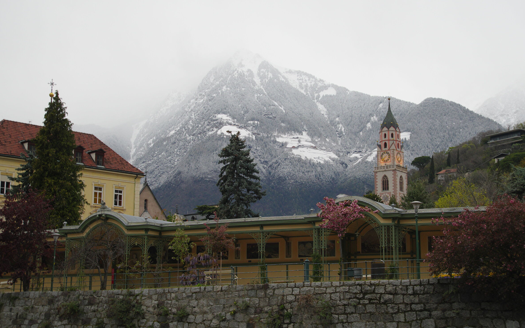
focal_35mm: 54
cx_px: 266
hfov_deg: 37.5
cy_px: 168
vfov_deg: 24.0
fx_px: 773
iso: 400
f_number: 6.3
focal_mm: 34
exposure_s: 1/20
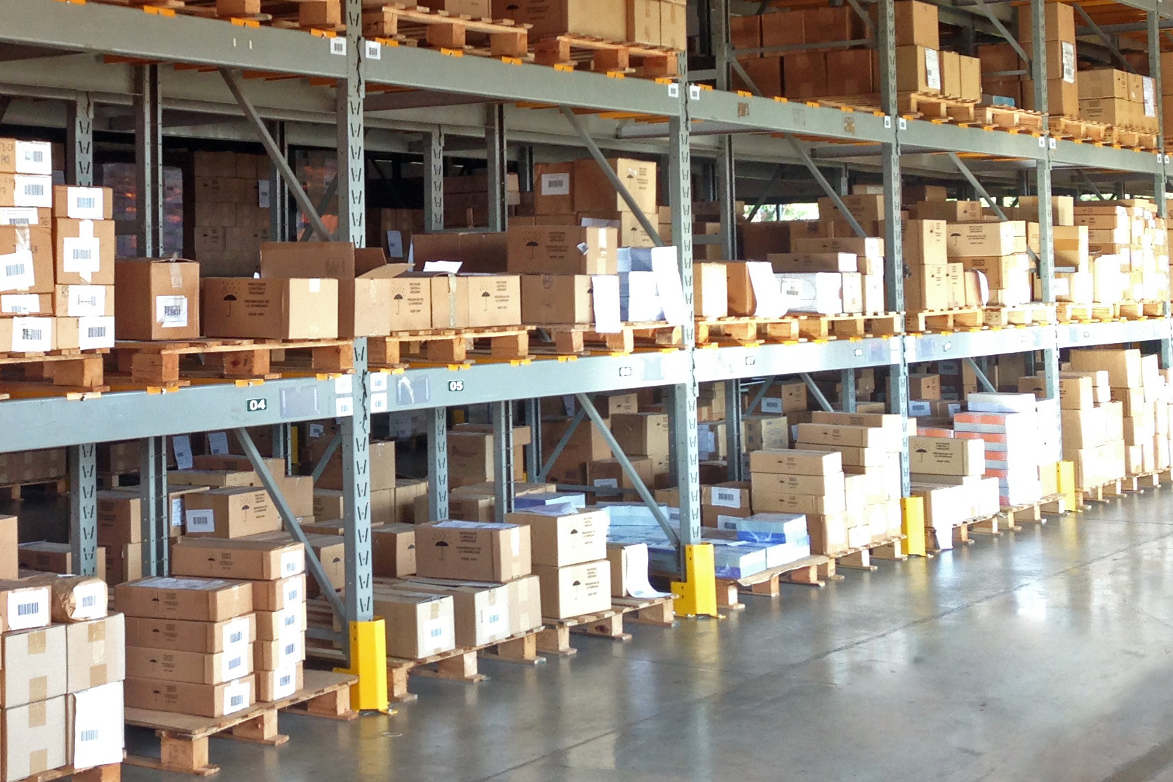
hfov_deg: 29.1
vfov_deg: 20.1
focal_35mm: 67
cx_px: 161
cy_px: 141
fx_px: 2183
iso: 50
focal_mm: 4.12
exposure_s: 1/40
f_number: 2.4
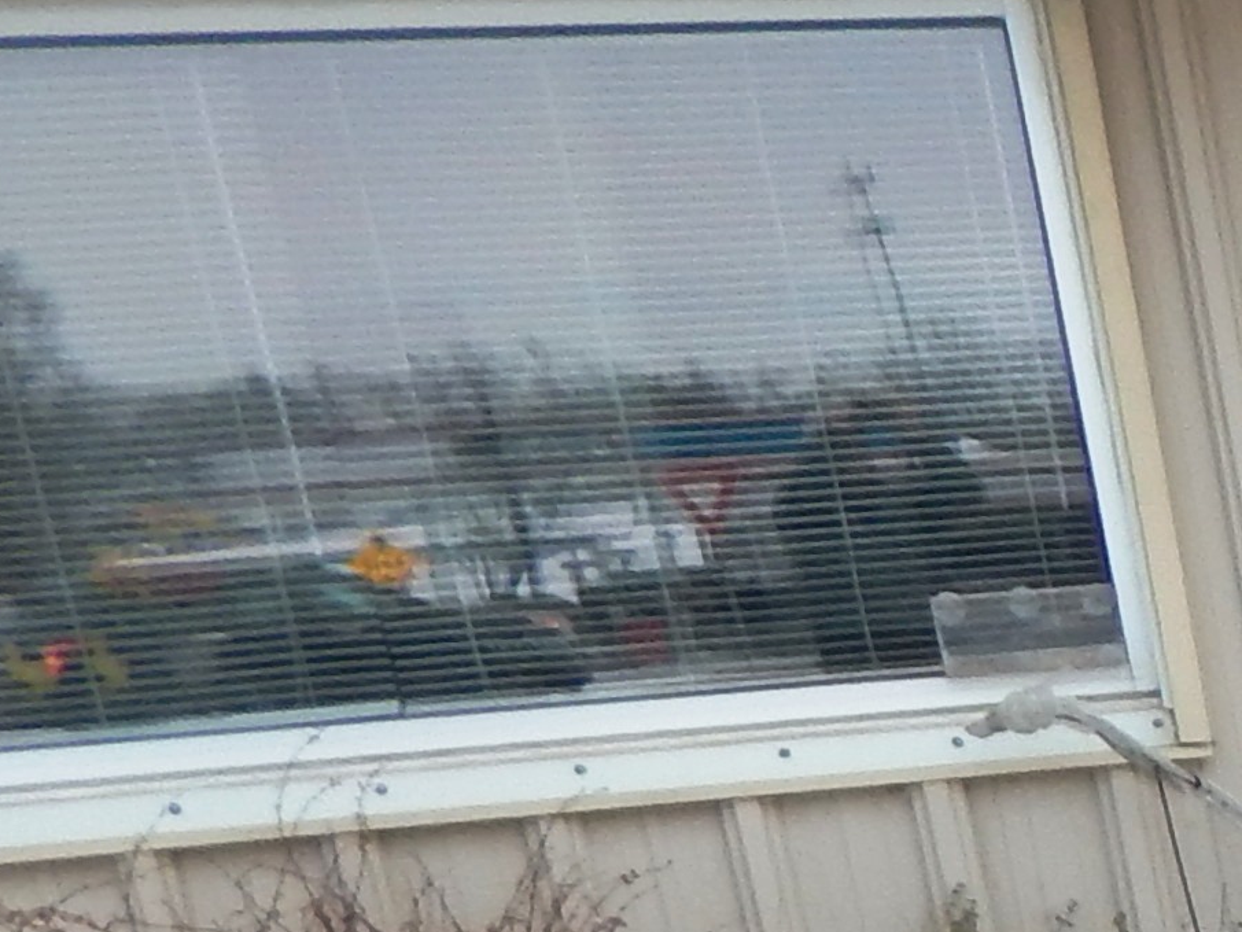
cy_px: 1798
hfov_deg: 13.2
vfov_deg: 11.9
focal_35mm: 112
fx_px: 4019
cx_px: 2977
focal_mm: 4
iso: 125
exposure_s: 1/640
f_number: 3
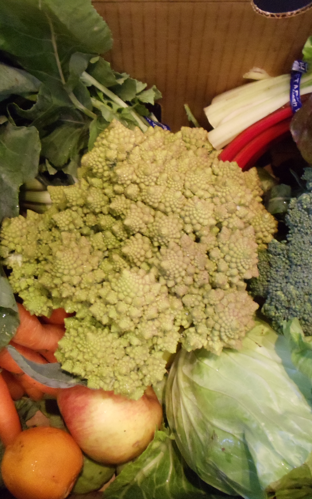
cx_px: 143
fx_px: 857
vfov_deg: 32.5
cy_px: 252
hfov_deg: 20.6
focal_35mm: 63
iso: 800
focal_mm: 6
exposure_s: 1/20
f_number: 3.5
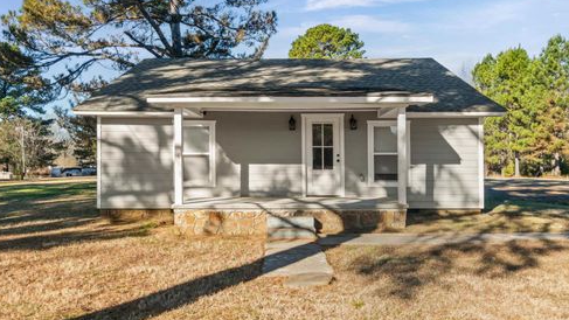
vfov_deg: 40.2
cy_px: 162
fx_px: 438
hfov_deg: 66.1
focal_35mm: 29
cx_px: 282
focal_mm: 18
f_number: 9
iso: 250
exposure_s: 1/80
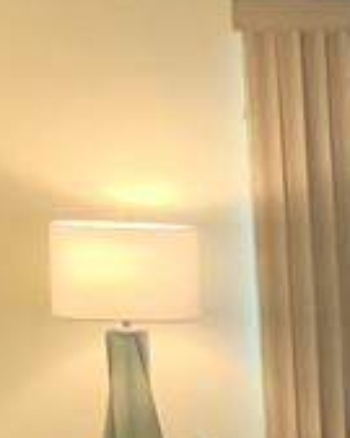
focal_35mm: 172
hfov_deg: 8.1
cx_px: 902
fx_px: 2229
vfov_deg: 11.0
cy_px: 555
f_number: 1.8
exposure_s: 1/60
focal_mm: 3
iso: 160
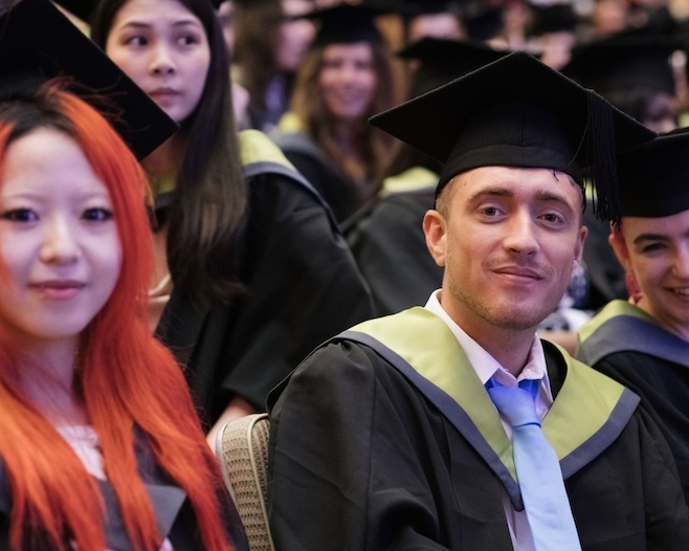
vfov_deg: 15.9
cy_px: 276
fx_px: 1977
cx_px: 374
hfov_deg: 19.8
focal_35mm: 97
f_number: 2.8
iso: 6400
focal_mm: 85
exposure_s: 1/30
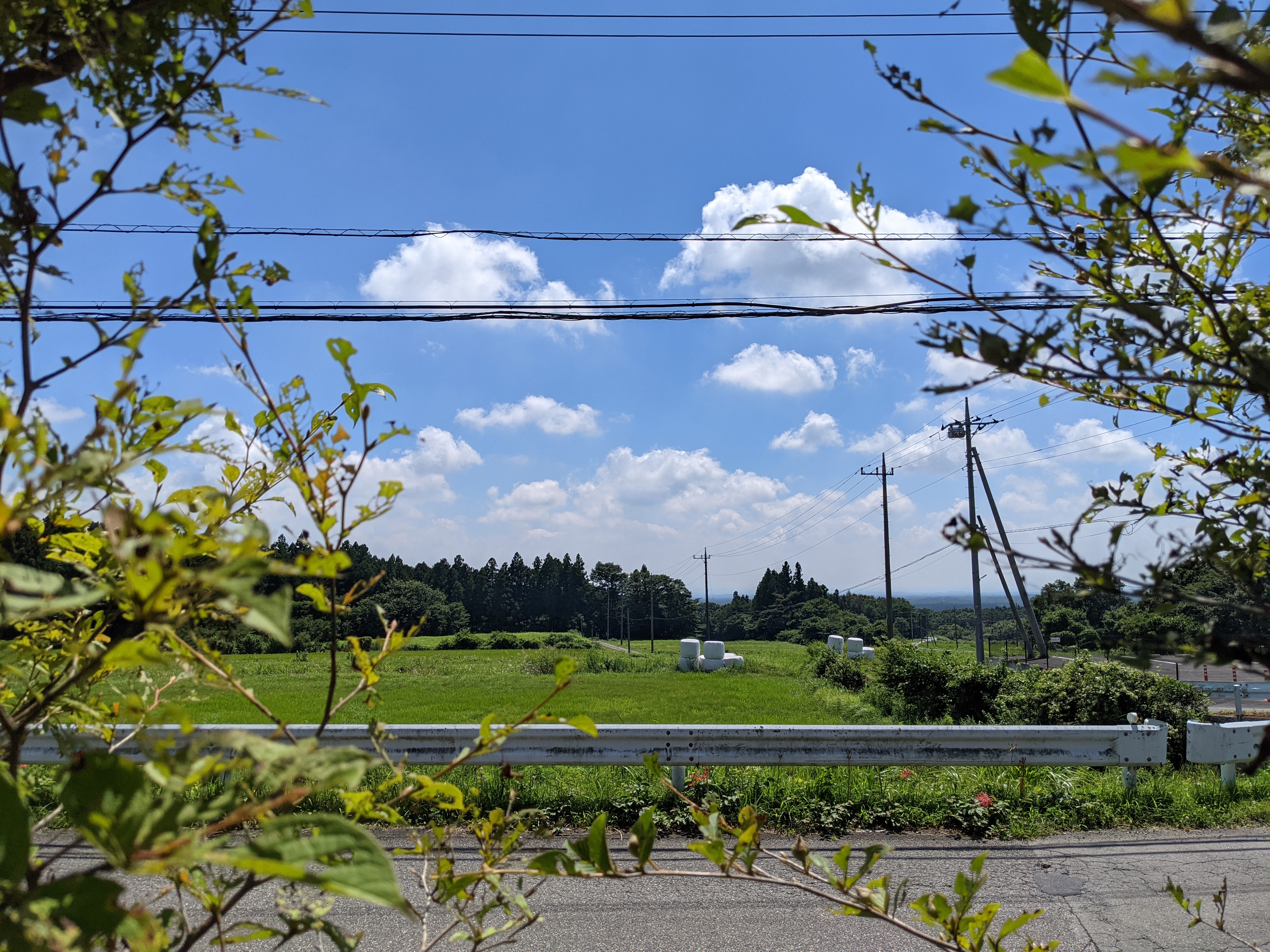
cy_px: 476
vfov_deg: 51.4
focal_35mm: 27
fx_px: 991
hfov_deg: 65.3
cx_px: 635
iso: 61
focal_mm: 4.38
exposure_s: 1/7812
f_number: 1.73
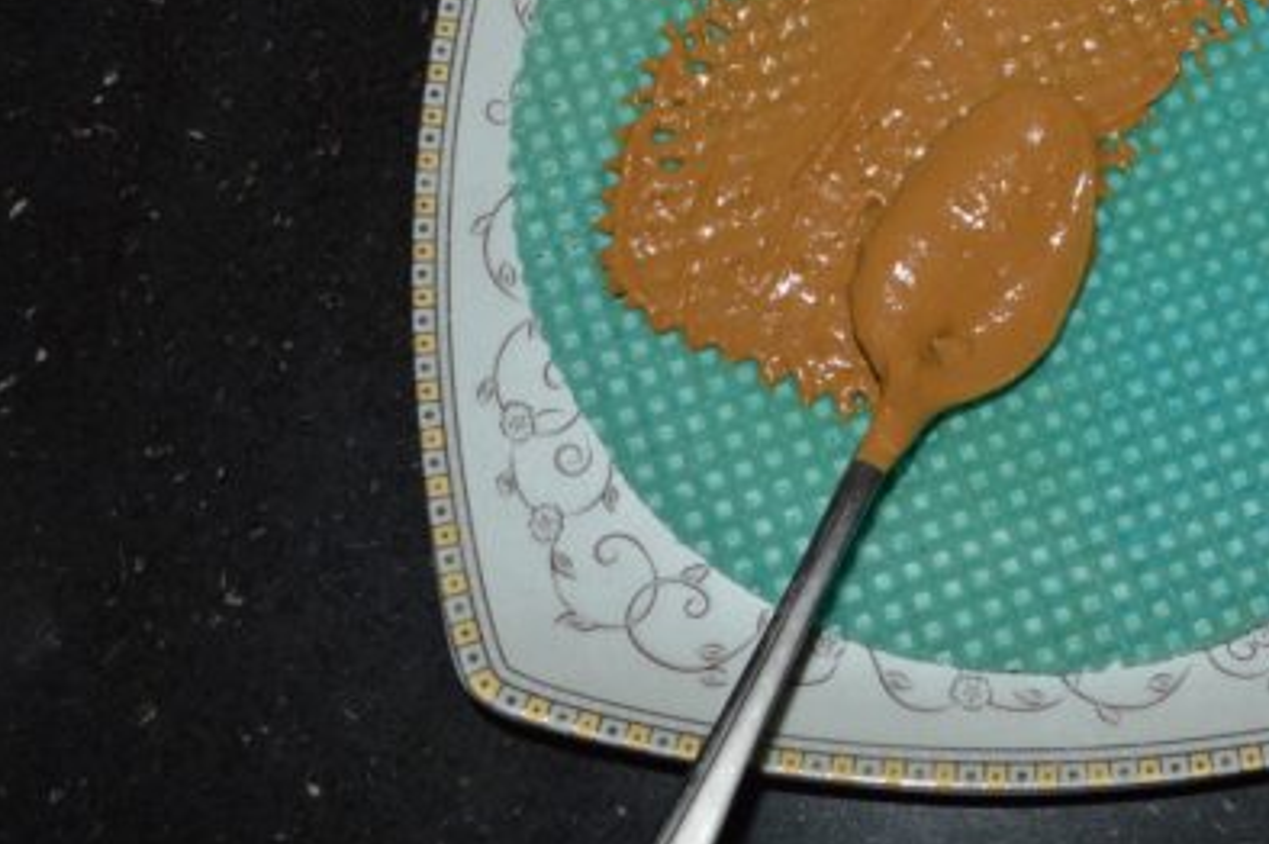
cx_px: 1008
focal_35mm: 48
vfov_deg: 27.5
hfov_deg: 39.6
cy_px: 182
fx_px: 1691
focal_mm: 18
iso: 100
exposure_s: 1/60
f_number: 8
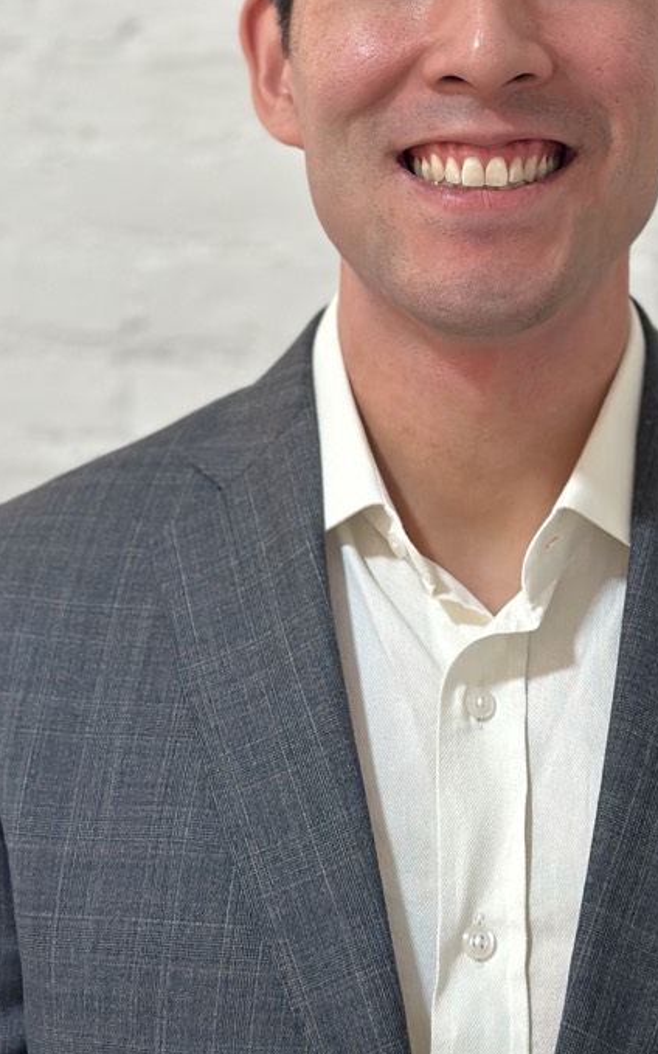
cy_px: 252
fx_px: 2297
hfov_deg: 16.2
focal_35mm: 80
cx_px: 492
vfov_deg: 25.5
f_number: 1.78
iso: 250
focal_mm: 6.86
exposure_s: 1/60
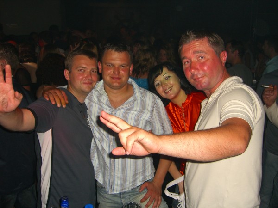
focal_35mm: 38
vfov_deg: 37.7
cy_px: 104
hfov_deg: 49.0
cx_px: 139
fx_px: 305
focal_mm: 7.9
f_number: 2.8
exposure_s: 1/60
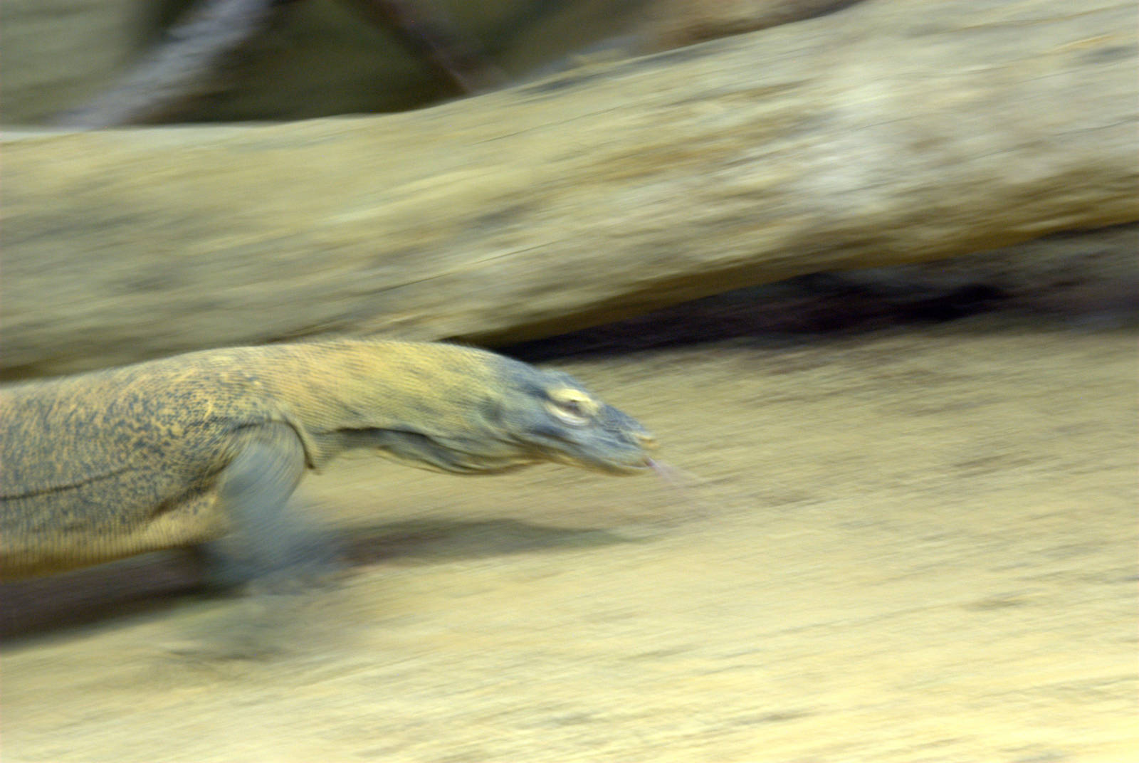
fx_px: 5323
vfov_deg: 8.2
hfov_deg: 12.2
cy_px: 382
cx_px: 570
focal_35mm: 168
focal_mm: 112
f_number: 8
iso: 800
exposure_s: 1/8
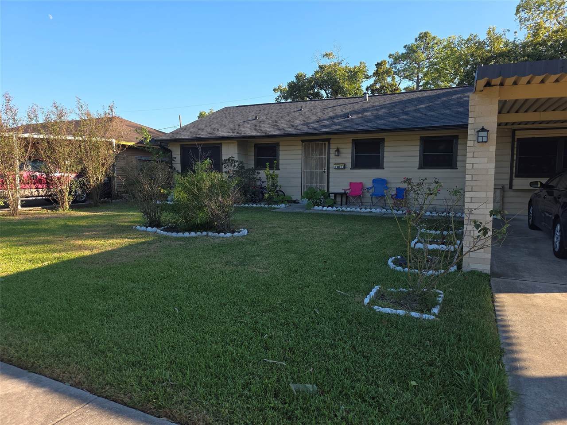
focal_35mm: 23
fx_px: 377
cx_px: 284
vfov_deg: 58.9
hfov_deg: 73.9
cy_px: 212
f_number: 1.7
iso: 12
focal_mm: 6.3
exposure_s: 1/260
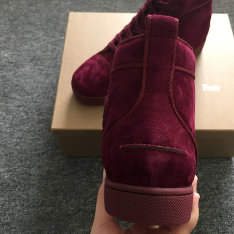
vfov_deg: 47.2
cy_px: 115
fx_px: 268
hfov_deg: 47.1
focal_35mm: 35
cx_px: 130
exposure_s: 1/33
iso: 100
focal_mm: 4.15
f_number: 2.2
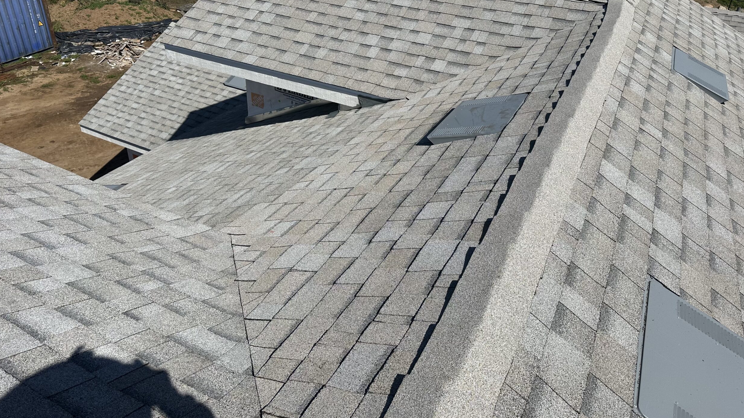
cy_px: 142
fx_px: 533
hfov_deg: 69.8
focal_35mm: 27
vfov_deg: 42.4
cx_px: 381
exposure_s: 1/8197
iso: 80
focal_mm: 6.86
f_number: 1.78
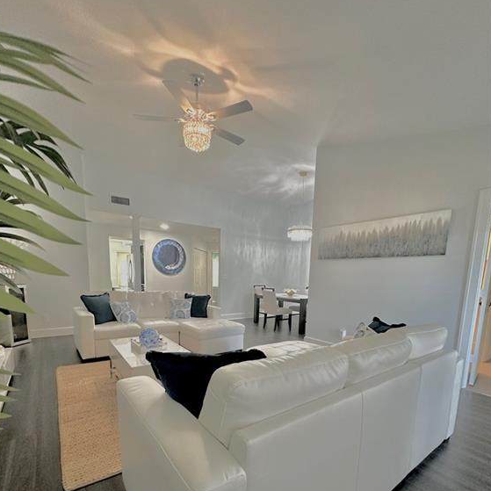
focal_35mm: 17
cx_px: 241
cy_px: 318
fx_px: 273
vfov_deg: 81.8
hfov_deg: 84.0
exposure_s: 1/60
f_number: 2.2
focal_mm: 2.22
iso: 250
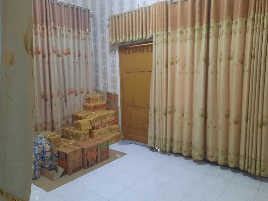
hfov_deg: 69.4
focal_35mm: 25
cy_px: 100
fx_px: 194
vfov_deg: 54.9
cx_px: 134
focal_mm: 4.6
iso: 400
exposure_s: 1/25
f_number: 2
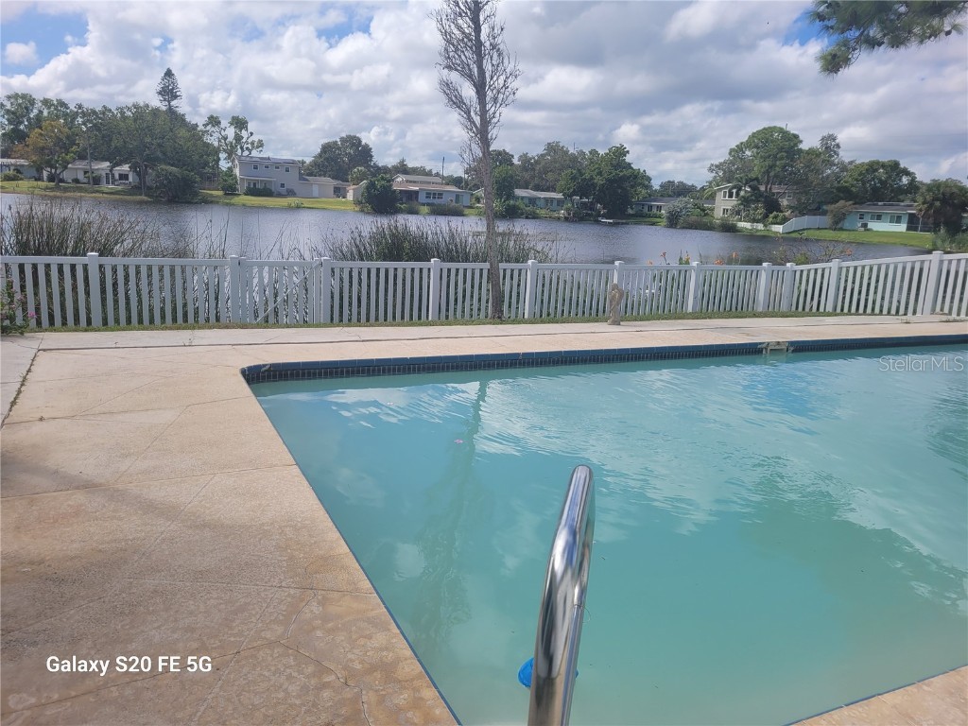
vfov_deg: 53.1
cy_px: 363
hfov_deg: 67.3
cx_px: 484
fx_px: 727
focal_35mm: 26
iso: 40
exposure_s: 1/3264
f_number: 1.8
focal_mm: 5.4
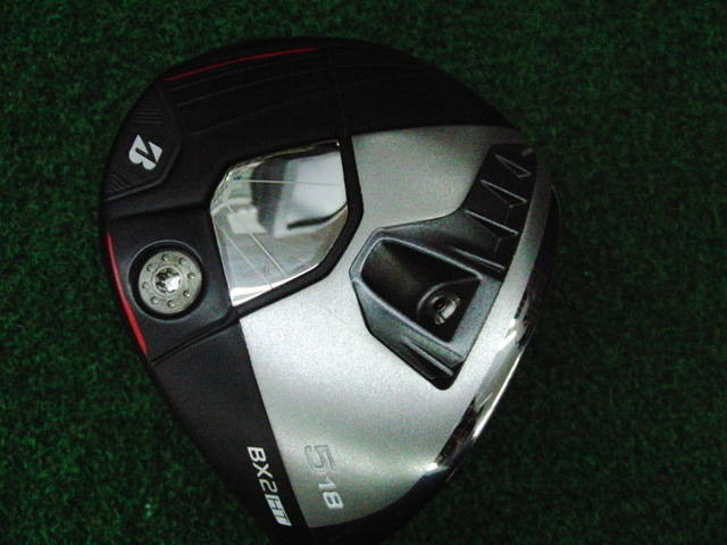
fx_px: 777
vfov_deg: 38.7
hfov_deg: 50.1
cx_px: 364
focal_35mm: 37
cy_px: 272
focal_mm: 6.42
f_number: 3.6
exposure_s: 1/800
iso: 3200
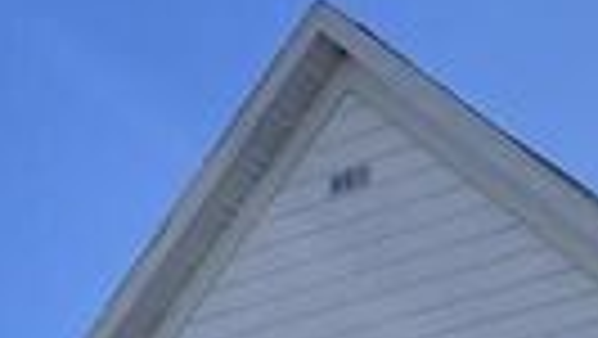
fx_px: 2253
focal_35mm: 142
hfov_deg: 14.8
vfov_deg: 7.6
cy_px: 980
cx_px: 607
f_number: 1.6
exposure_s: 1/3300
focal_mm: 4.2
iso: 32
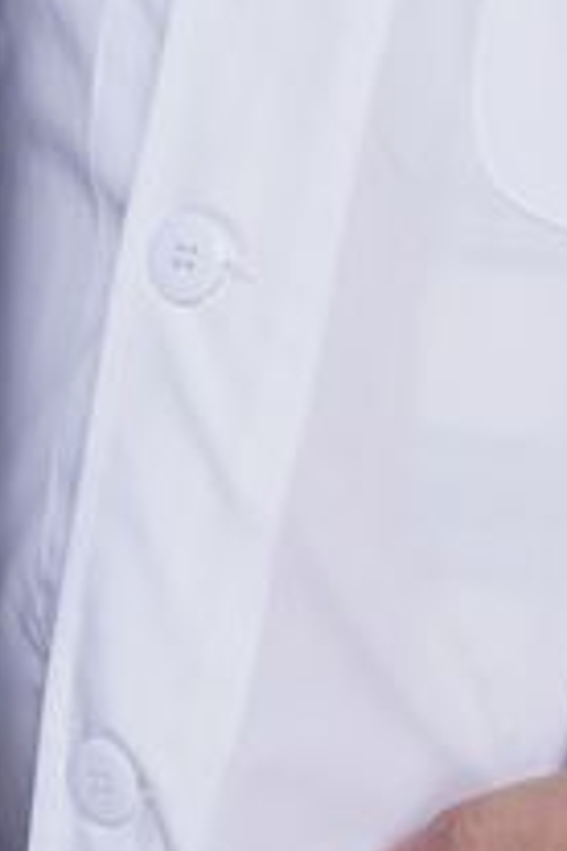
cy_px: -146
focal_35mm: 492
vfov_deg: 4.2
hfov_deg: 2.8
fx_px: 11623
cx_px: 657
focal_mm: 85
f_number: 5.6
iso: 125
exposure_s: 1/125
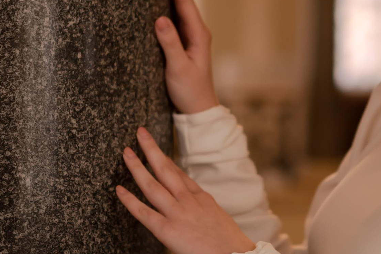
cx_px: 324
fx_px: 1270
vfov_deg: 11.4
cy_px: 67
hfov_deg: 16.9
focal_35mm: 120
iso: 640
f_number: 1.4
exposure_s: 1/160
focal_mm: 35
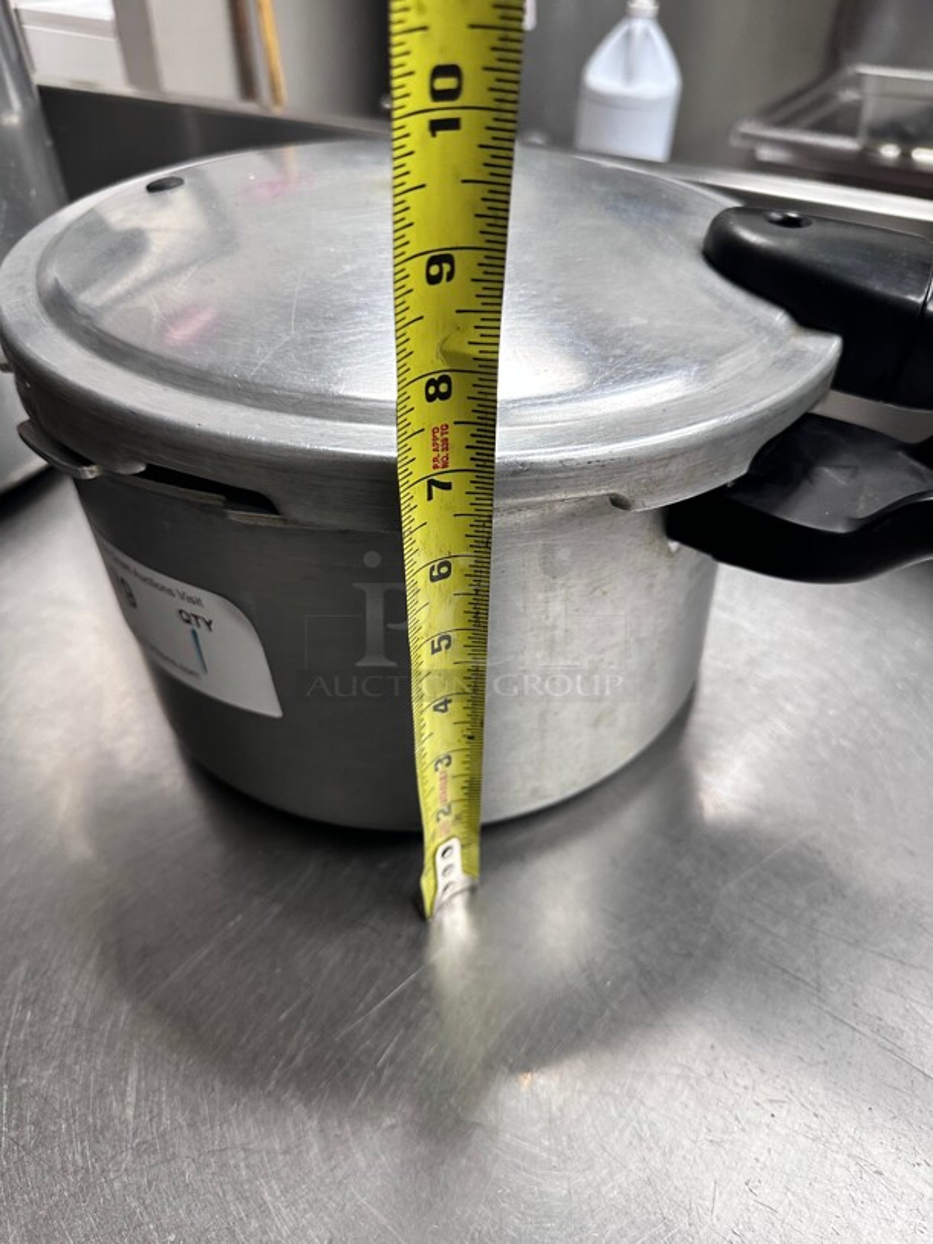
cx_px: 466
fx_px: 862
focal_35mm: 24
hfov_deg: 56.8
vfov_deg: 71.6
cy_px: 622
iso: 250
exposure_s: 1/81
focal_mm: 6.86
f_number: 1.78
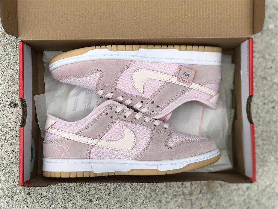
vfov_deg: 25.7
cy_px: 104
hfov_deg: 33.8
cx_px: 139
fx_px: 458
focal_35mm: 57
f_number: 2.8
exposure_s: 1/177
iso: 20
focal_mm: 6.6
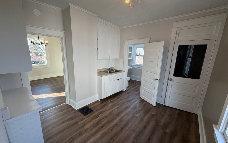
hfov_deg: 101.5
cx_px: 113
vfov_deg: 74.8
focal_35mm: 15
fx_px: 93
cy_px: 74
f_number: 2.2
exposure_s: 1/120
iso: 125
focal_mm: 2.22
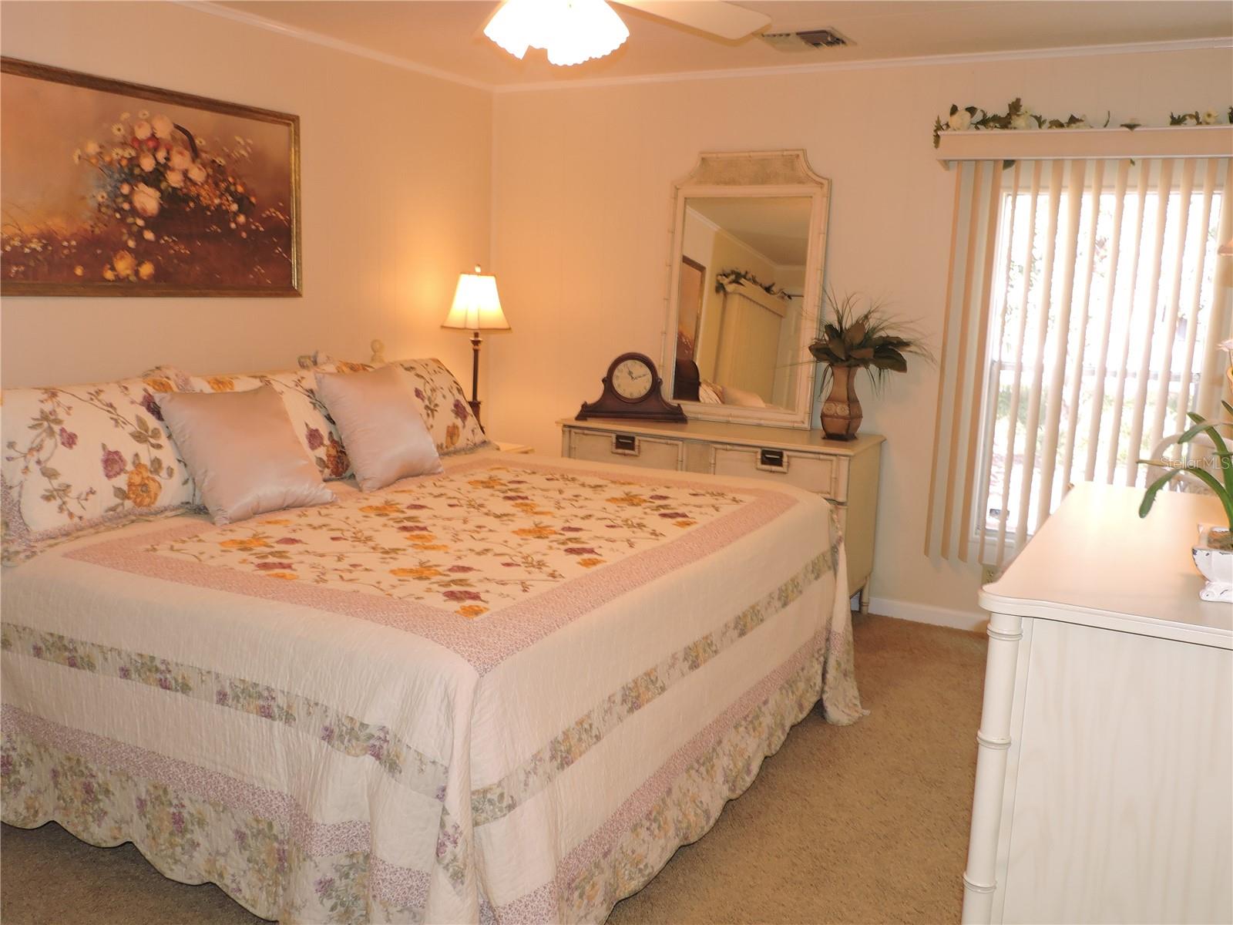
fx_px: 1069
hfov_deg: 60.0
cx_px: 616
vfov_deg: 46.8
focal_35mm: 30
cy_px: 462
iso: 200
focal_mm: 5.4
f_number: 3.1
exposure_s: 1/30
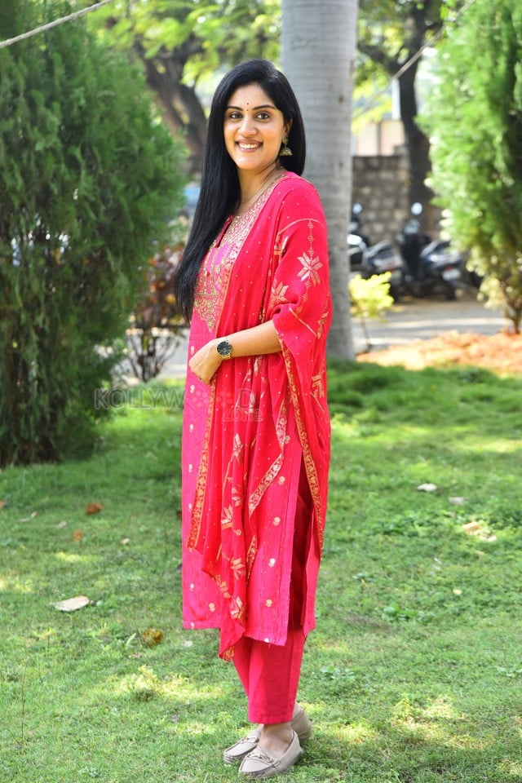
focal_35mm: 100
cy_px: 392
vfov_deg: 20.4
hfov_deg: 13.7
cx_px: 261
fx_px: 2175
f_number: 4.5
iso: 320
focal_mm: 100
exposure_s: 1/160
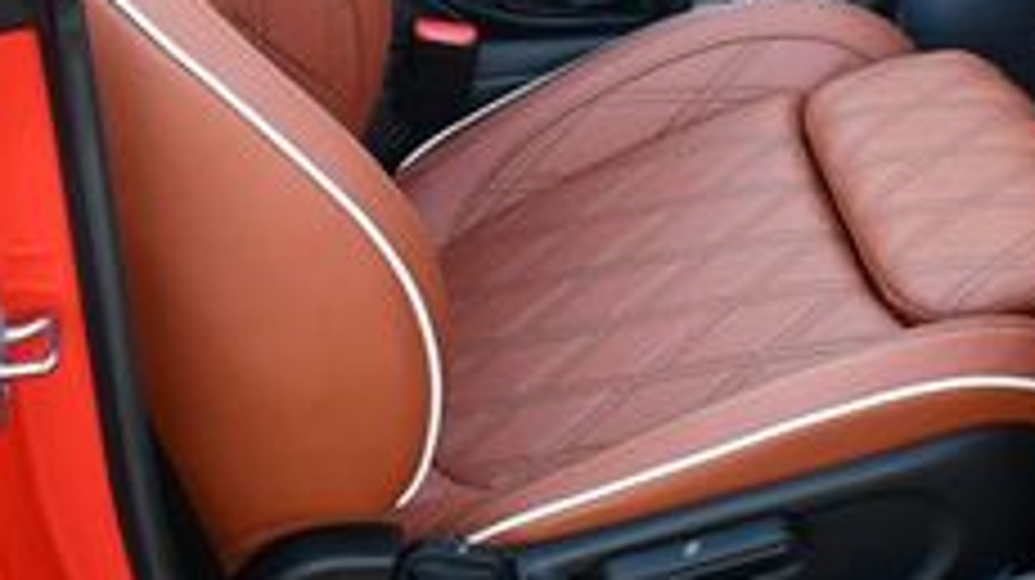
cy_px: -211
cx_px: 670
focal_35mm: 105
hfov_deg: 20.3
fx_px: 2880
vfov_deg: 11.2
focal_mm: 18
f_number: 3.5
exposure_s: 1/250
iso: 500
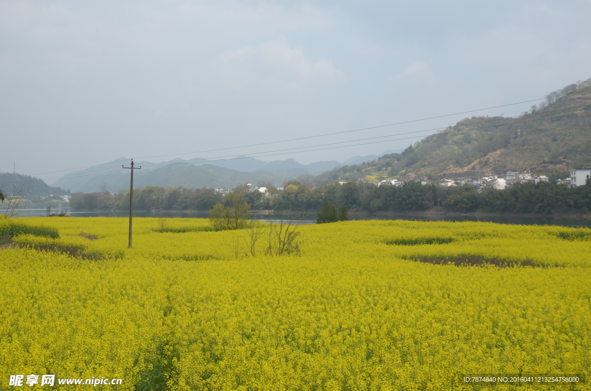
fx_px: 860
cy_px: 196
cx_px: 296
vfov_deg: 25.6
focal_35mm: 52
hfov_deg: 37.9
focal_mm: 35
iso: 160
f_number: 9.5
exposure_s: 1/350
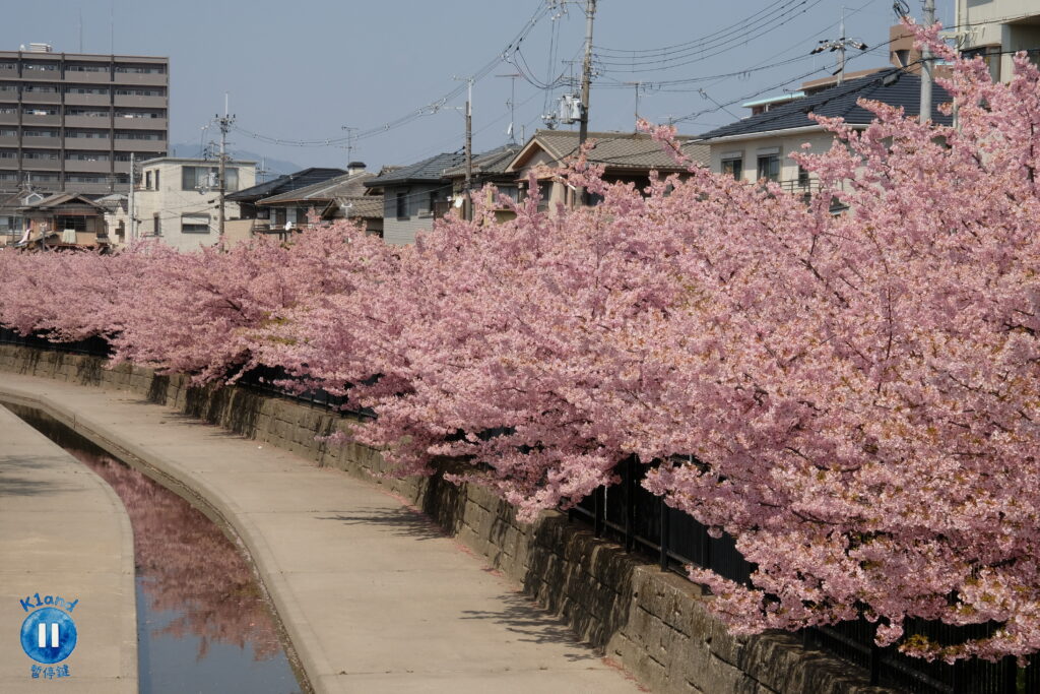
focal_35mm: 83
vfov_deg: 16.5
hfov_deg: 24.5
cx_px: 520
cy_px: 347
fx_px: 2398
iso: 800
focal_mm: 55
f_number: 20
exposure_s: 1/320
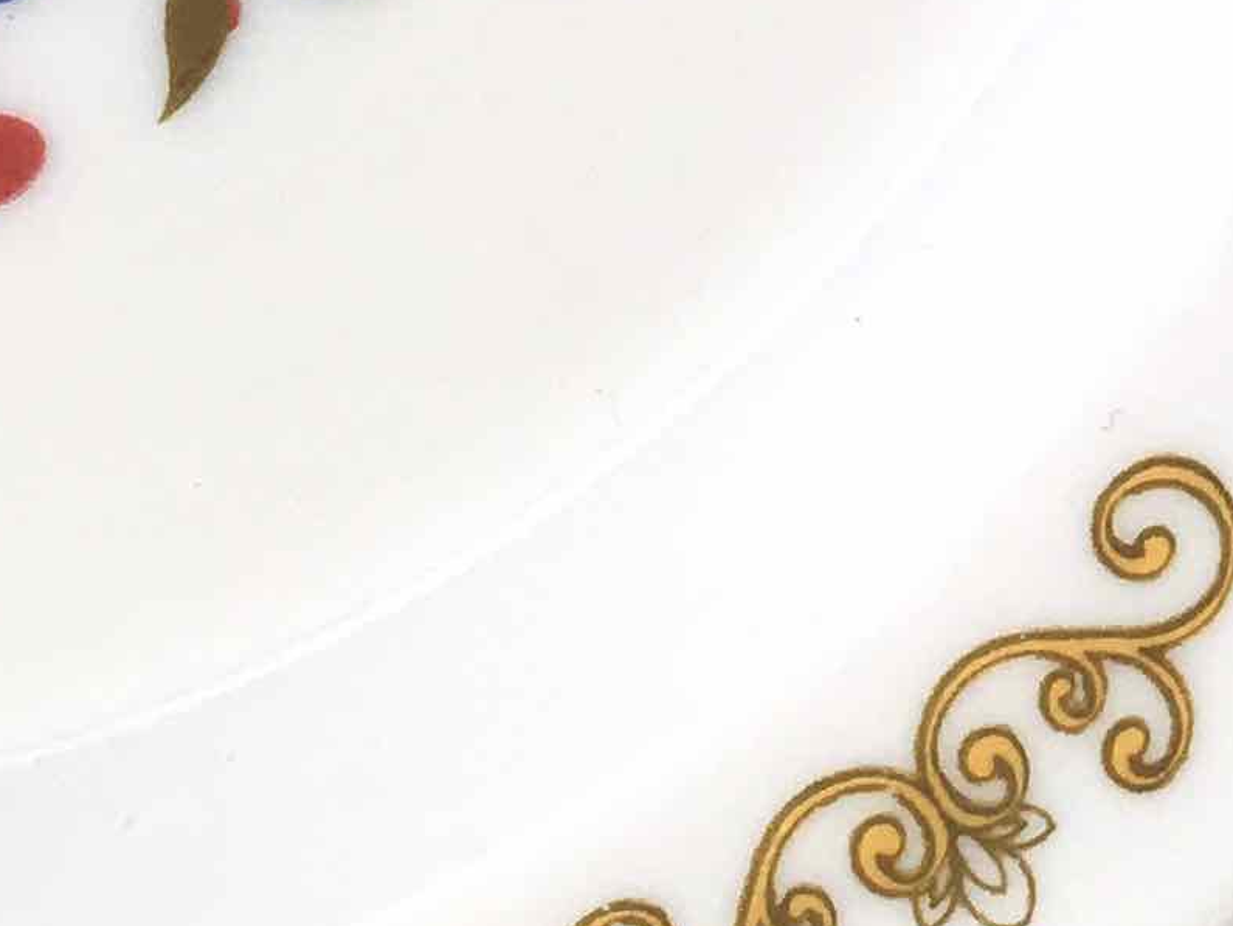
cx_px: 2261
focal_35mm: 147
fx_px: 5238
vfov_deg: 9.9
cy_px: -256
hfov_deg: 12.2
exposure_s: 1/469
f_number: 2.2
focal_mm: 4.15
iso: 25
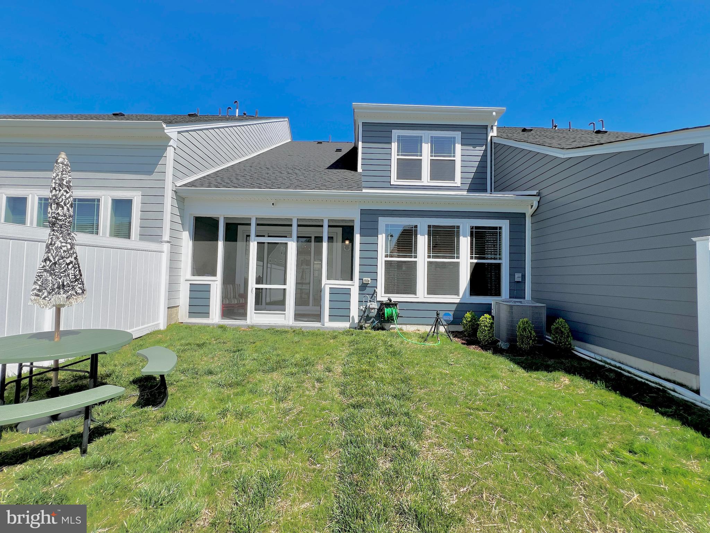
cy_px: 266
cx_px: 355
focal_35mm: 13
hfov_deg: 106.2
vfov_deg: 89.9
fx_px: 267
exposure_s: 1/1553
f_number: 1.8
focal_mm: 1.57
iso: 32
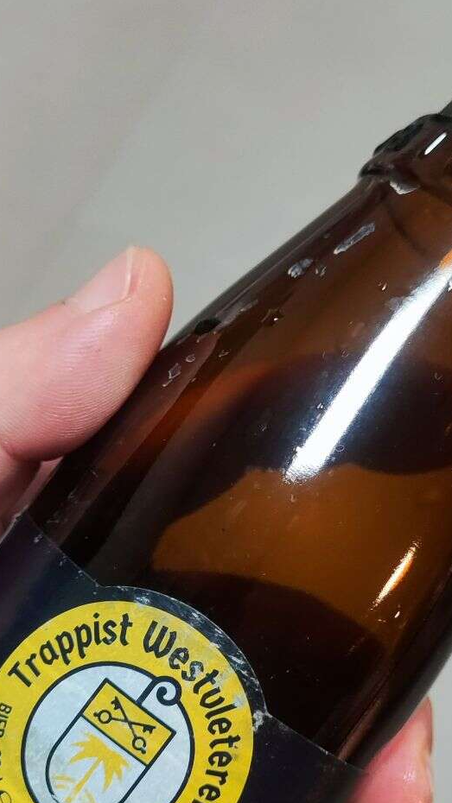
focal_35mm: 60
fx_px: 1279
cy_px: 494
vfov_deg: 34.7
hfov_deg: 20.0
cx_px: 264
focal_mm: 4.71
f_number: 1.79
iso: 330
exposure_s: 1/57
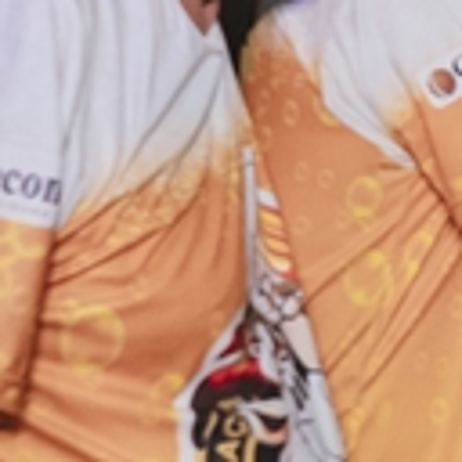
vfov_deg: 9.9
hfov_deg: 9.1
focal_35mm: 177
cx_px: 1043
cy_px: 168
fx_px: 2673
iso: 2500
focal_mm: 24
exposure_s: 1/250
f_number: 3.2
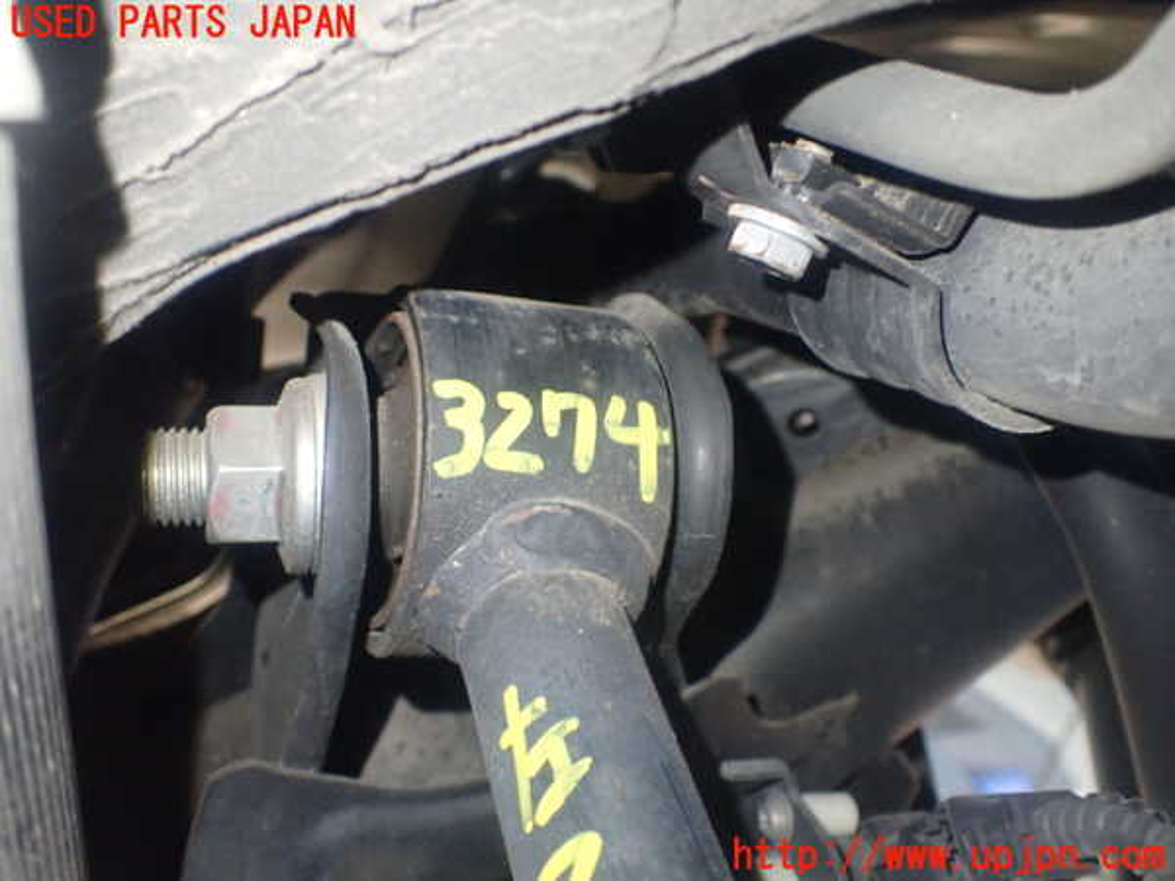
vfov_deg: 46.8
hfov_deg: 60.0
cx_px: 588
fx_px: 1018
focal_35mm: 30
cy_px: 440
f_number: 2.3
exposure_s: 1/50
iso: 800
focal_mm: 5.4
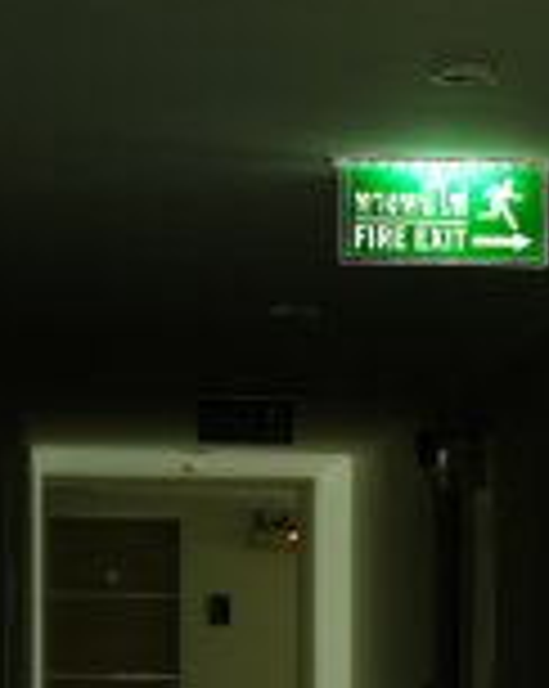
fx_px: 3826
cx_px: 828
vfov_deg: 10.2
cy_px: 778
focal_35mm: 188
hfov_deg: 8.0
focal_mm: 50
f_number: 2.8
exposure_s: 1/40
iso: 1250
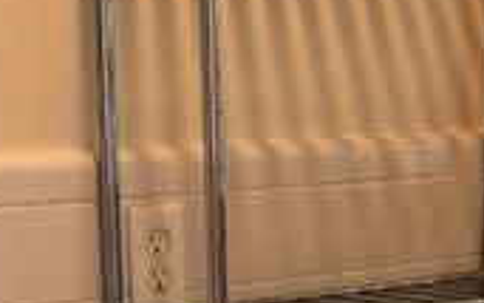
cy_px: 501
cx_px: 229
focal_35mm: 111
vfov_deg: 11.2
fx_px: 1465
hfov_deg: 18.8
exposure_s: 1/15
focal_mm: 4
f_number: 1.8
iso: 64
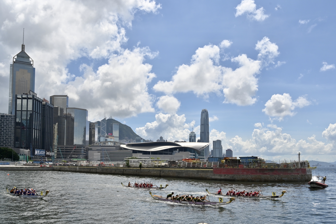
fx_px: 280
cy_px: 112
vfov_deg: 43.6
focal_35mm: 30
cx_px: 168
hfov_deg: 62.0
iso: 560
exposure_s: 1/2000
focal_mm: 30
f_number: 9.5
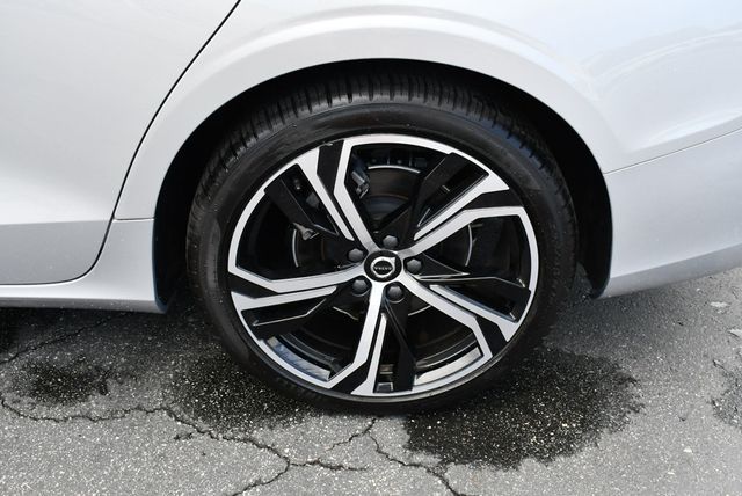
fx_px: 743
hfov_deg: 53.1
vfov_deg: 36.9
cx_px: 371
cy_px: 248
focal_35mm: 36
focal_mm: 18
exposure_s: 1/250
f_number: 5.6
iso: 400
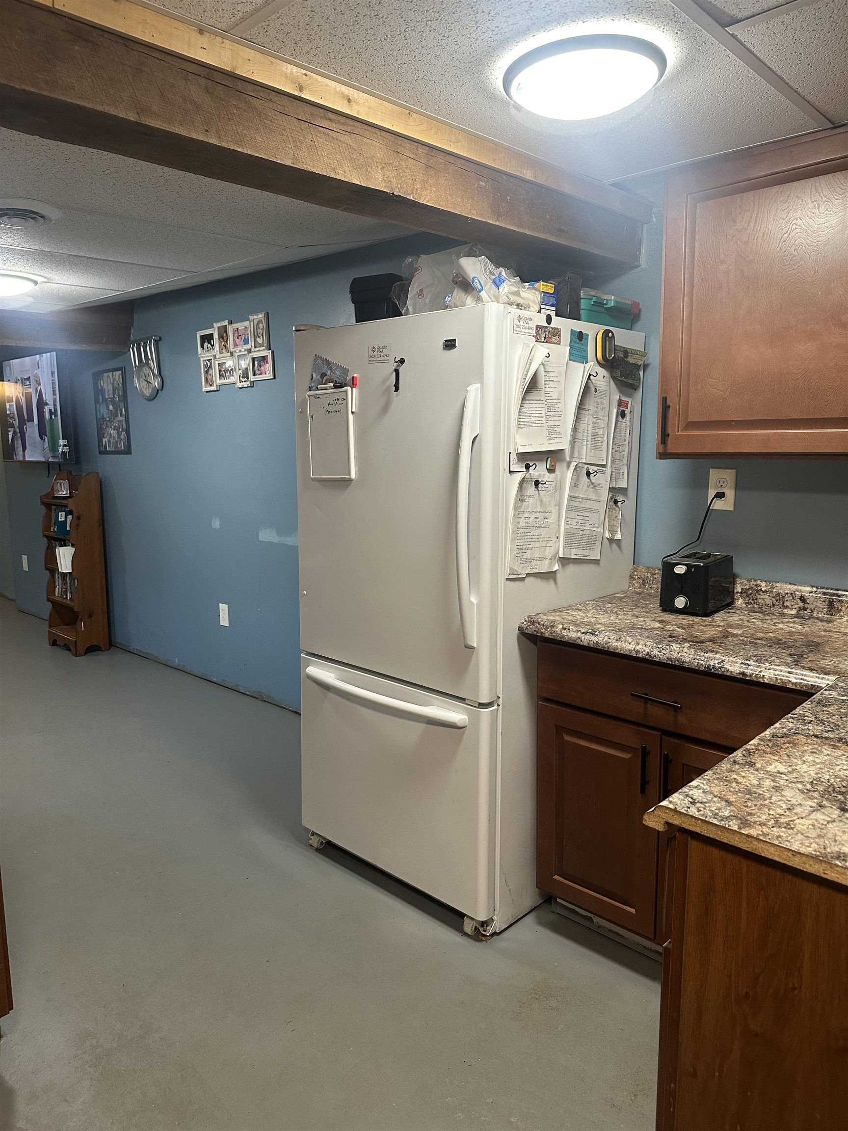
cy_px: 566
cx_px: 424
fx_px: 784
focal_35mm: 24
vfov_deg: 71.6
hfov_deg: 56.8
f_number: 1.78
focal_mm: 6.86
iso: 250
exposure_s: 1/60
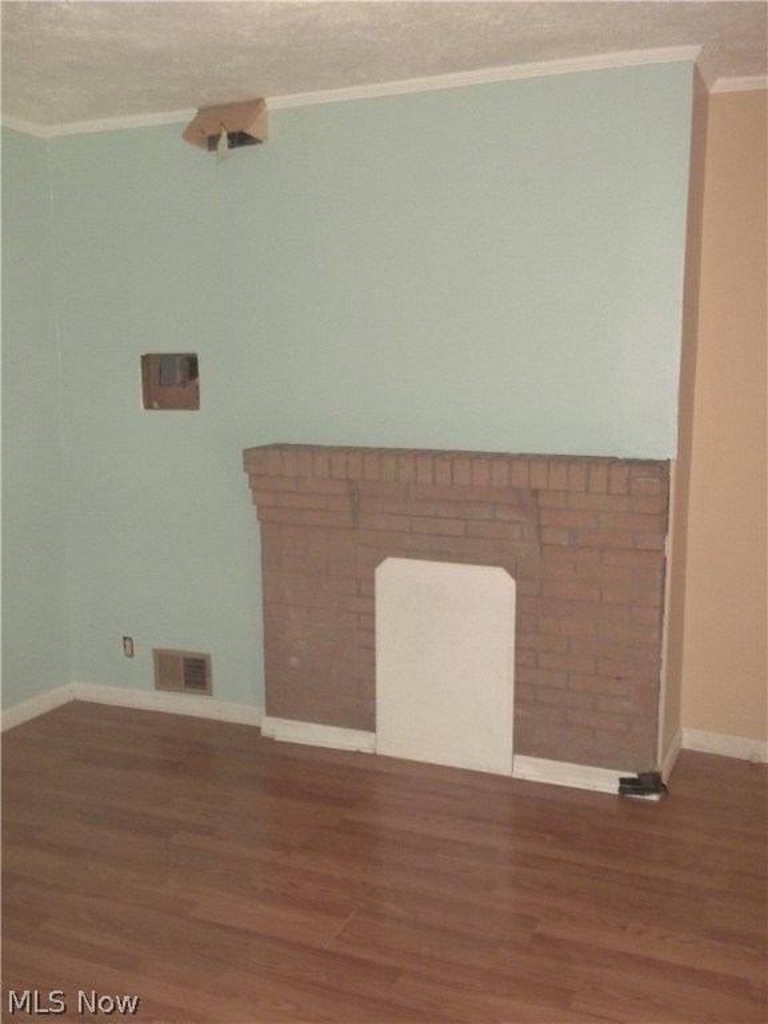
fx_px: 976
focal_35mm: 33
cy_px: 512
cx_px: 384
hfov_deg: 42.9
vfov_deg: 55.4
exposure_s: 1/30
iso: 400
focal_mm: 5.9
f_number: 3.3
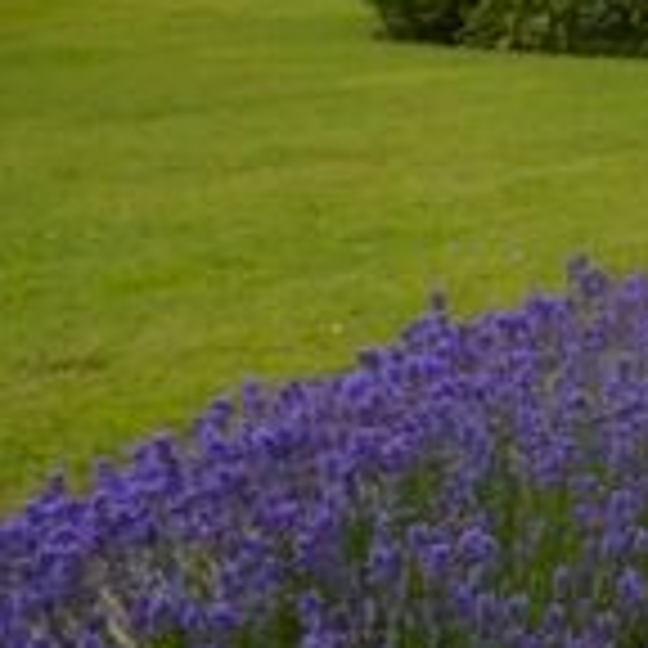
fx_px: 1313
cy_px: -81
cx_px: 1386
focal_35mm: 62
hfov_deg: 17.2
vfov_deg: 25.5
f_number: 7.1
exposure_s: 1/200
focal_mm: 10
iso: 100
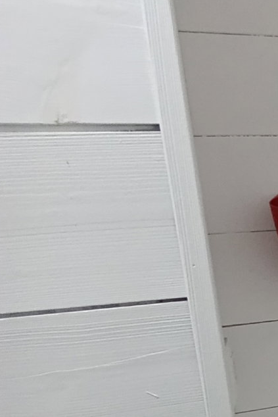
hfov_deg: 18.5
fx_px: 648
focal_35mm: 56
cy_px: 335
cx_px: 511
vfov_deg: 34.5
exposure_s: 1/50
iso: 500
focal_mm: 1.65
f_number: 2.2
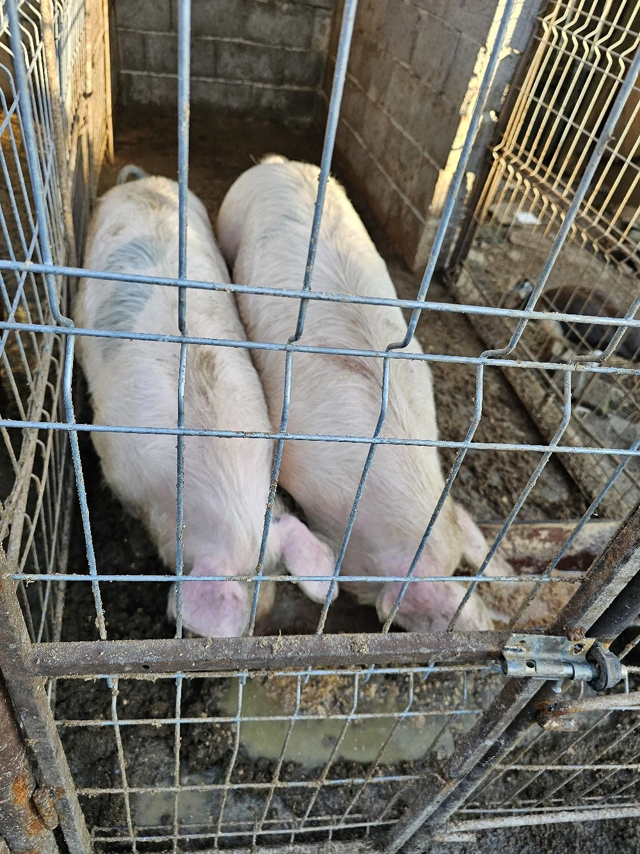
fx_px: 567
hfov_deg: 58.9
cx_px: 320
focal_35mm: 23
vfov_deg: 73.9
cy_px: 427
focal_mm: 6.3
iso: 64
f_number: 1.7
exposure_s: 1/182
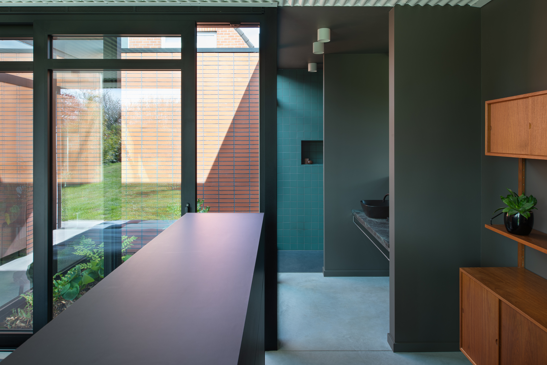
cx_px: 274
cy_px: 182
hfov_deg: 73.7
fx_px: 365
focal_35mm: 24
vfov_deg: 53.1
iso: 100
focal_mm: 24
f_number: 13
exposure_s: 1/2.5
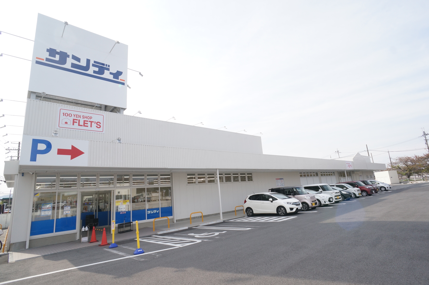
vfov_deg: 53.0
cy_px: 142
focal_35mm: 24
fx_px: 286
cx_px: 214
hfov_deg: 73.8
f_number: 8
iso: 400
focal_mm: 16
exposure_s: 1/640
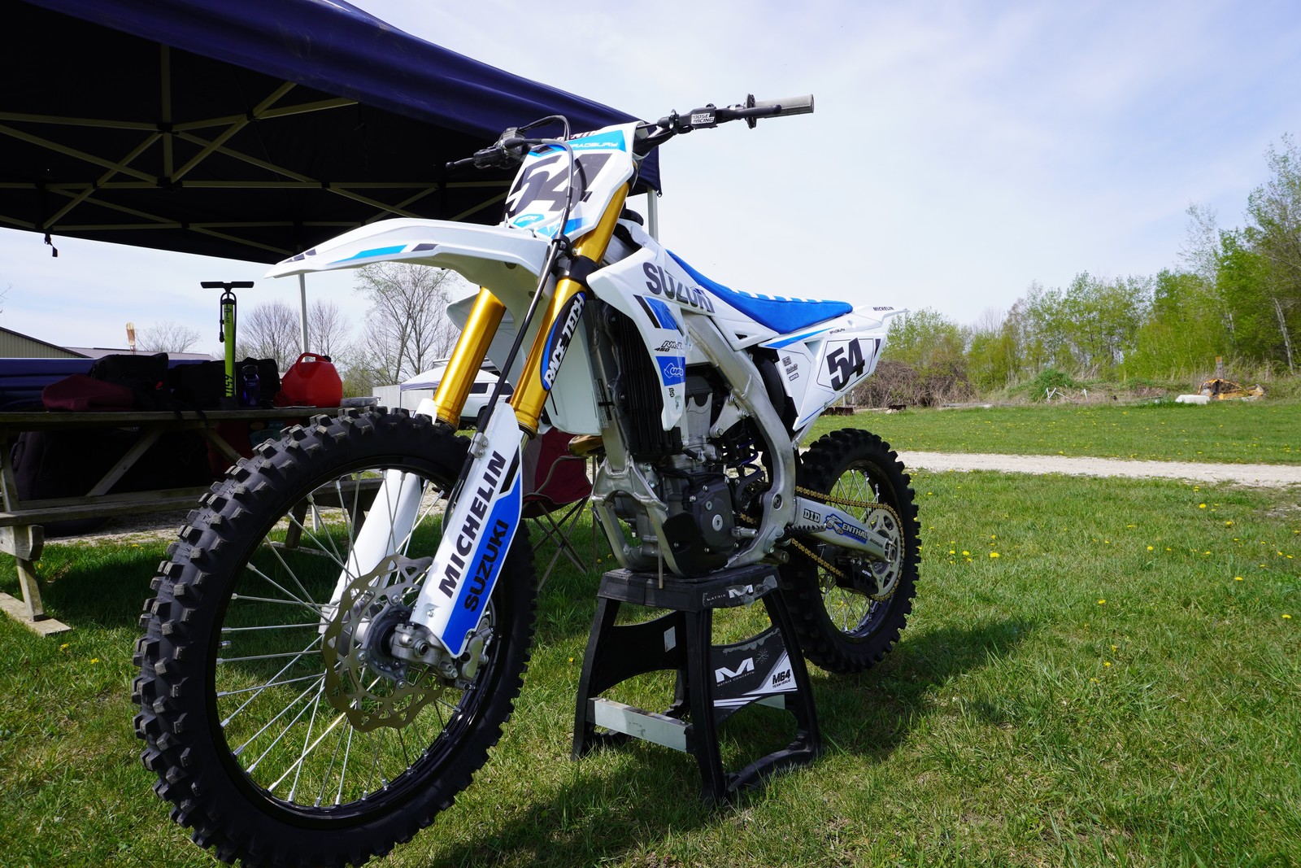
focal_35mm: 24
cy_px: 434
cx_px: 650
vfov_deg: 53.1
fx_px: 867
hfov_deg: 73.7
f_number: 10
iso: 100
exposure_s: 1/160
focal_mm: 16
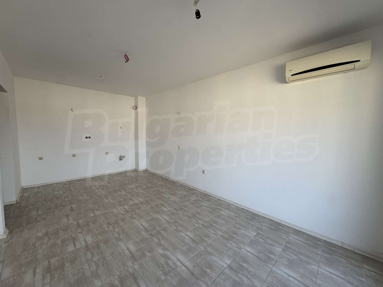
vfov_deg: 85.7
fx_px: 155
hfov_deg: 102.1
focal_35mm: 14
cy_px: 144
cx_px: 192
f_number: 2.2
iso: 40
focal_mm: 2.22
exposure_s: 1/126
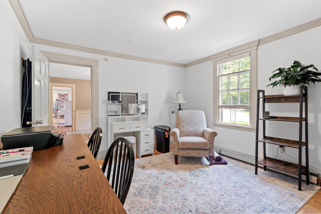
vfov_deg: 70.4
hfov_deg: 93.3
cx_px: 160
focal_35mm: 17
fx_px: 152
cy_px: 107
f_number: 9
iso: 80
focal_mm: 17
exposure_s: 3.2
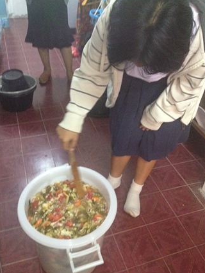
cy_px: 132
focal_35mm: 37
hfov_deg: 38.7
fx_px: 292
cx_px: 107
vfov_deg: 50.1
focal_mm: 4.28
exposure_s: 1/15
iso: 500
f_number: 2.4
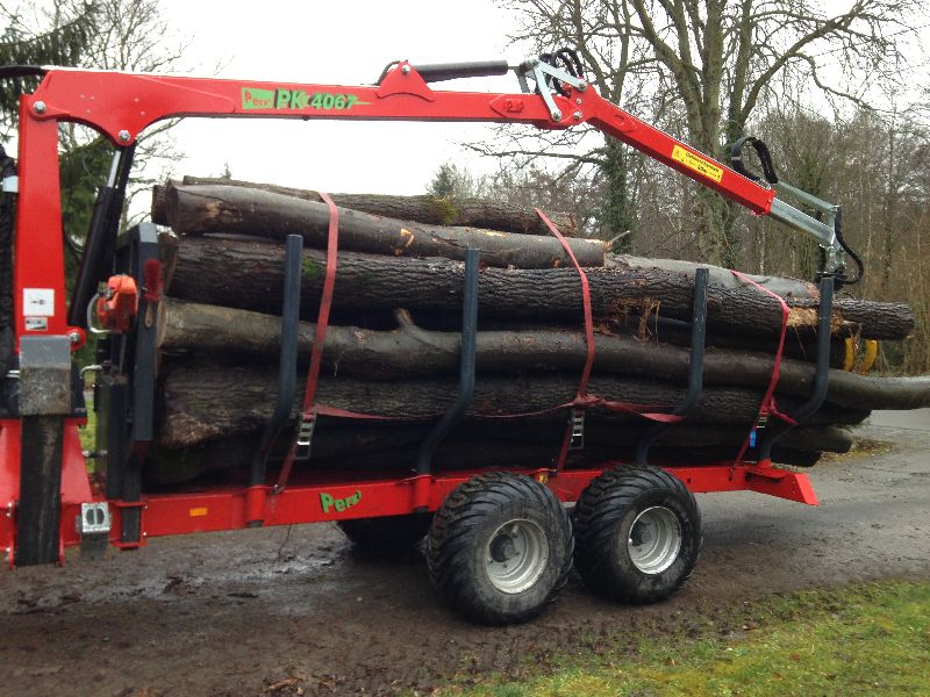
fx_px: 887
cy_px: 348
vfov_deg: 42.9
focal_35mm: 33
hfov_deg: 55.4
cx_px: 465
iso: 64
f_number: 2.4
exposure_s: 1/60
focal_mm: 4.13
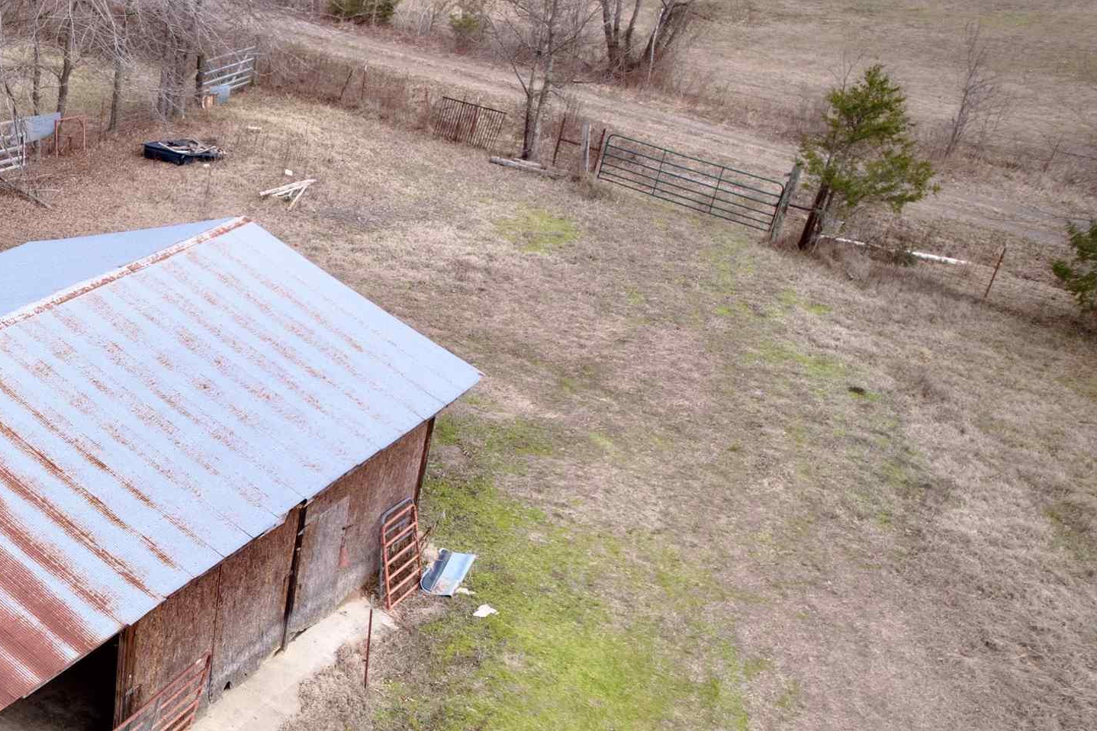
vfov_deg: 28.3
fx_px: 1432
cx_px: -58
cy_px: 523
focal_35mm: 47
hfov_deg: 36.6
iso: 100
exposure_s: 1/640
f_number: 2.8
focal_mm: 8.38
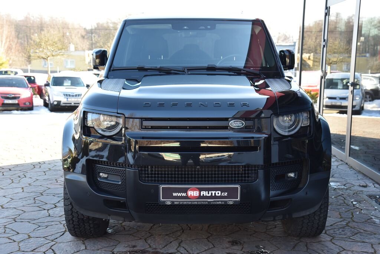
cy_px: 127
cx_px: 190
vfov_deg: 27.0
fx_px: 528
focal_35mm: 50
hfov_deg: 39.6
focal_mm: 50
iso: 500
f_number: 5.6
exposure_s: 1/125
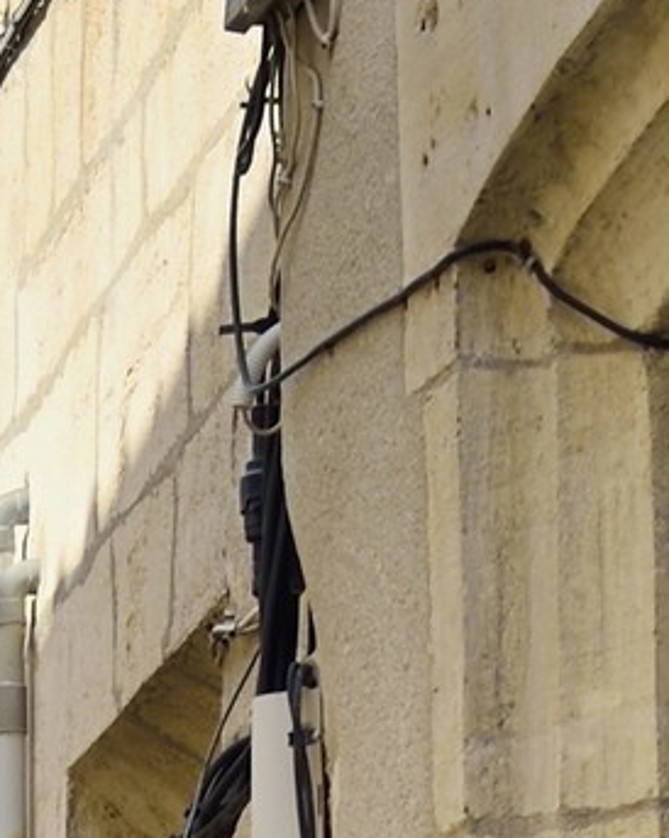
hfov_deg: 5.1
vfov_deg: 6.3
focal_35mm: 296
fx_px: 7332
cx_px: -657
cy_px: 1962
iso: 200
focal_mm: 45
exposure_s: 1/160
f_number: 14
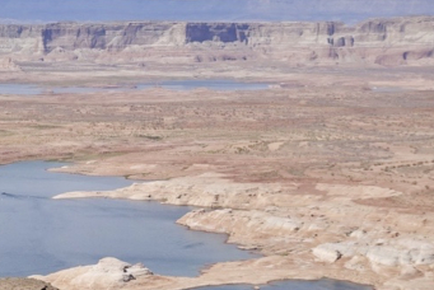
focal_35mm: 178
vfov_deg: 7.7
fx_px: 2148
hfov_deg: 11.1
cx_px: -193
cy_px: 307
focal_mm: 21.79
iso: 125
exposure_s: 1/125
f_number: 5.6
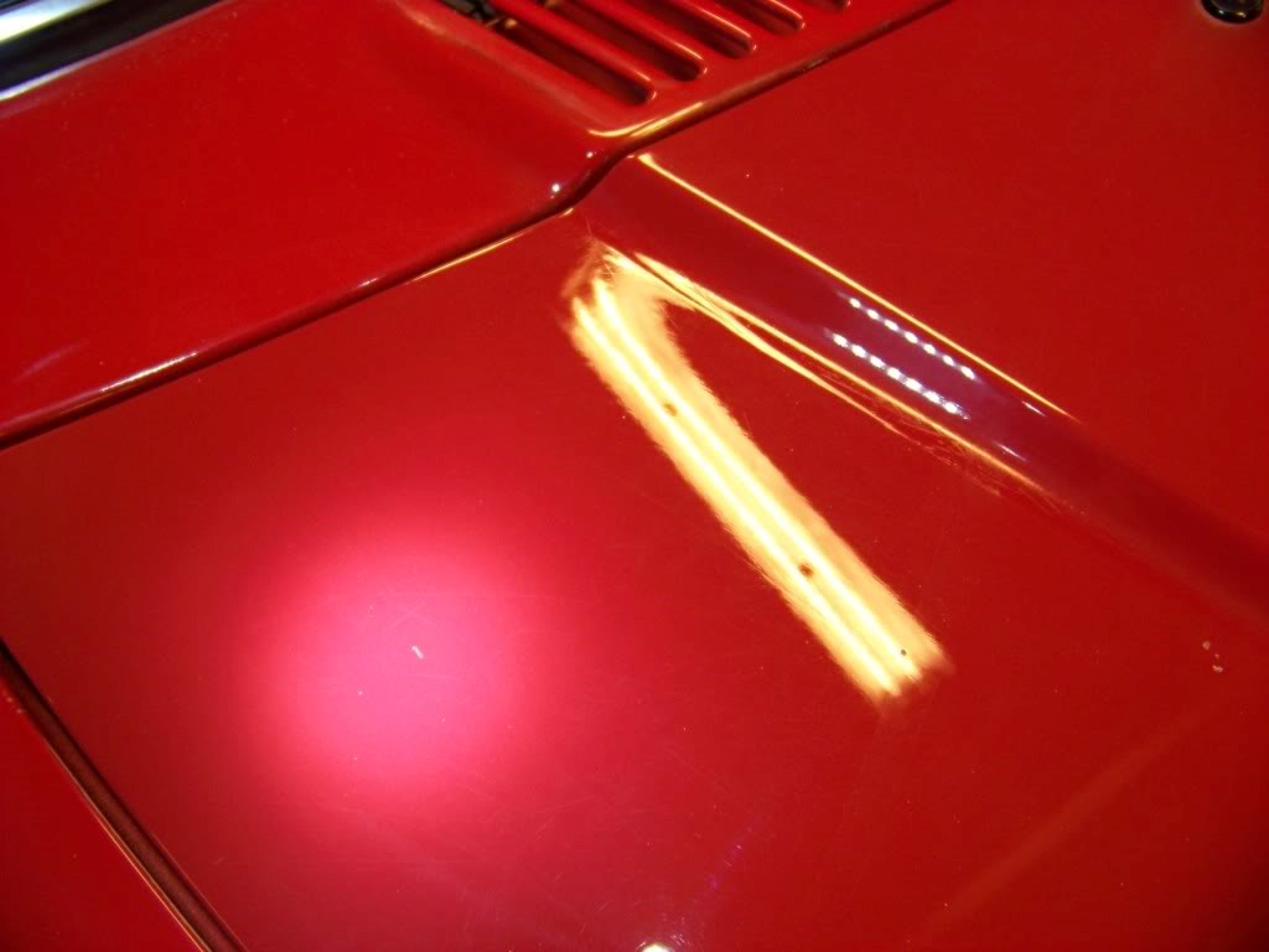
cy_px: 476
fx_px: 1320
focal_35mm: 36
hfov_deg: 51.4
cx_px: 634
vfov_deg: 39.7
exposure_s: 1/30
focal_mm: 5.9
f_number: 2.8
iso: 100
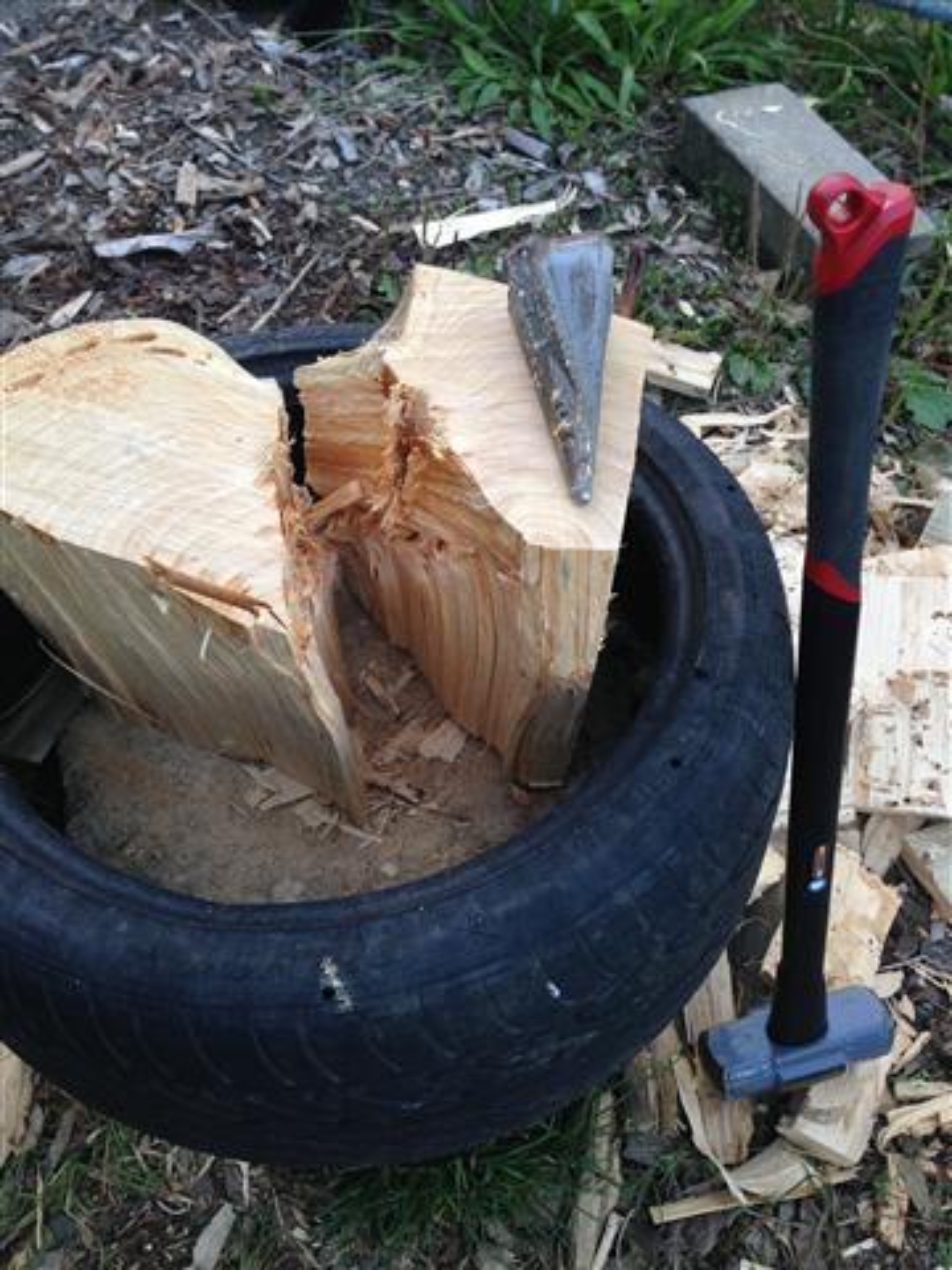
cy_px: 635
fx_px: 1210
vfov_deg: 55.4
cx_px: 476
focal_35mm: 33
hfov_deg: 42.9
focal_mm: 4.12
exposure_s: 1/120
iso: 80
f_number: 2.4
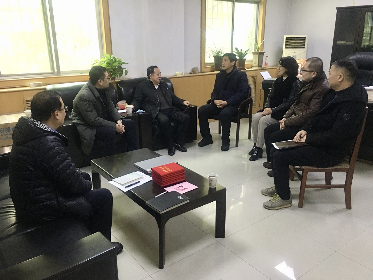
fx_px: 313
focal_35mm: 29
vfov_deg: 48.2
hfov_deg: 61.6
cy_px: 140
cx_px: 186
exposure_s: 1/17
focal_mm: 4.15
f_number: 2.2
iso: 100
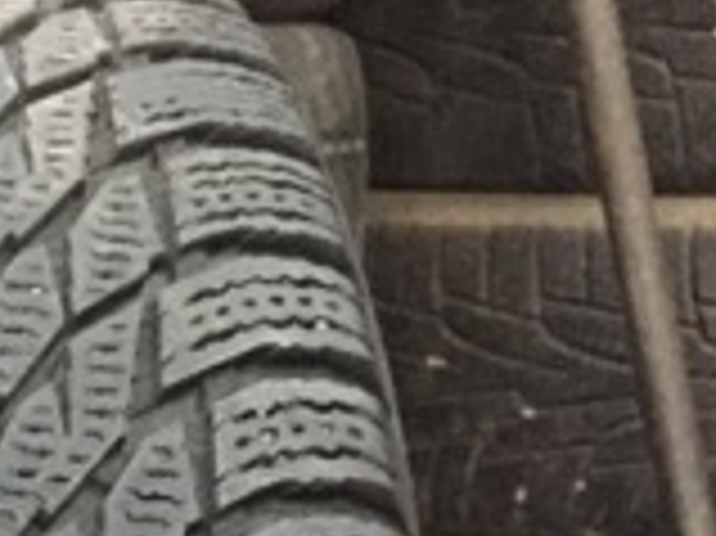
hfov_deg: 13.3
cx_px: -630
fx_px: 2708
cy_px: 1061
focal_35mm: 131
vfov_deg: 10.4
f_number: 2.2
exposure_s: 1/17
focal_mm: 4.15
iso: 400
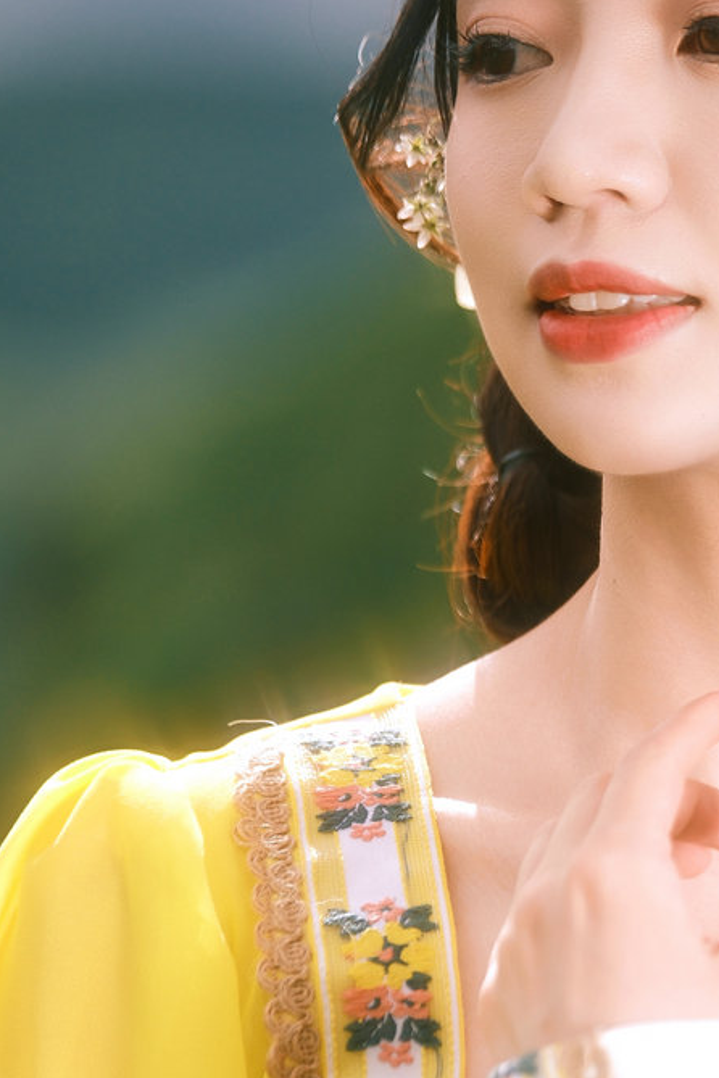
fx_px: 12701
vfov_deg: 4.9
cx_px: 708
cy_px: 698
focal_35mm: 424
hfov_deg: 3.2
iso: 250
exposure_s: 1/1600
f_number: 2.8
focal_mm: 140
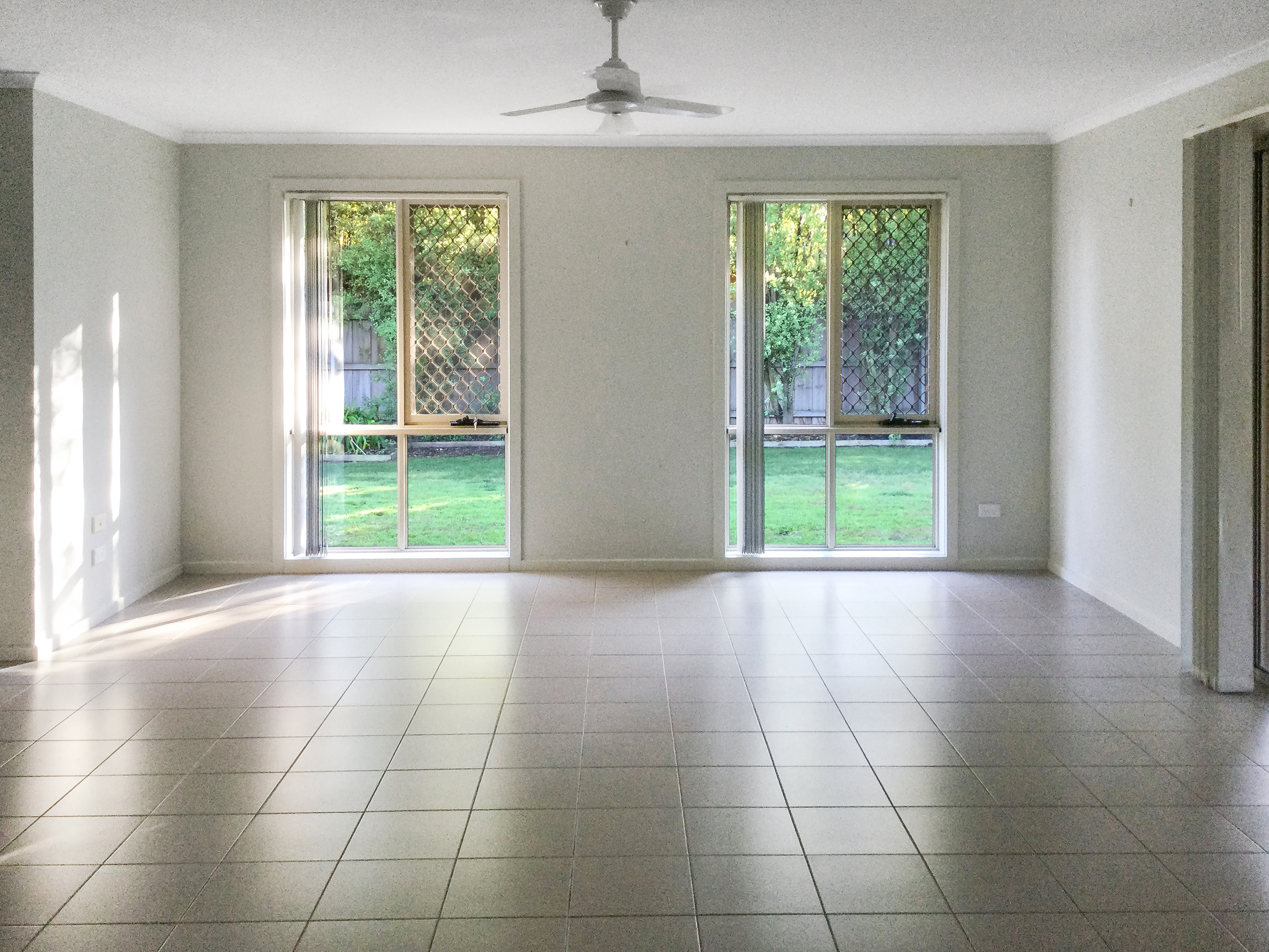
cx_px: 634
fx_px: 1136
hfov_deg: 58.4
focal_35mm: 31
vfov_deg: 45.4
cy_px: 476
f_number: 2.4
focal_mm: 3.3
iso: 80
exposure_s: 1/33
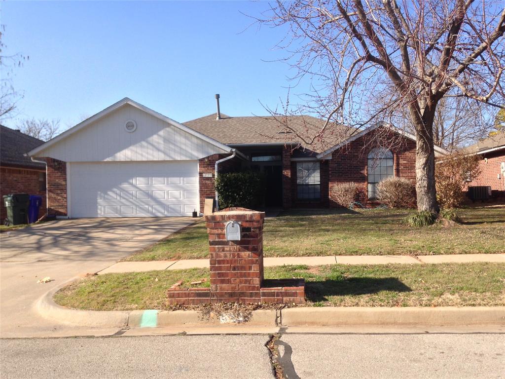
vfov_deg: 42.9
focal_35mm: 33
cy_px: 190
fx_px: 481
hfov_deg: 55.4
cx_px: 252
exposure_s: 1/903
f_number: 2.4
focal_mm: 4.12
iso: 50
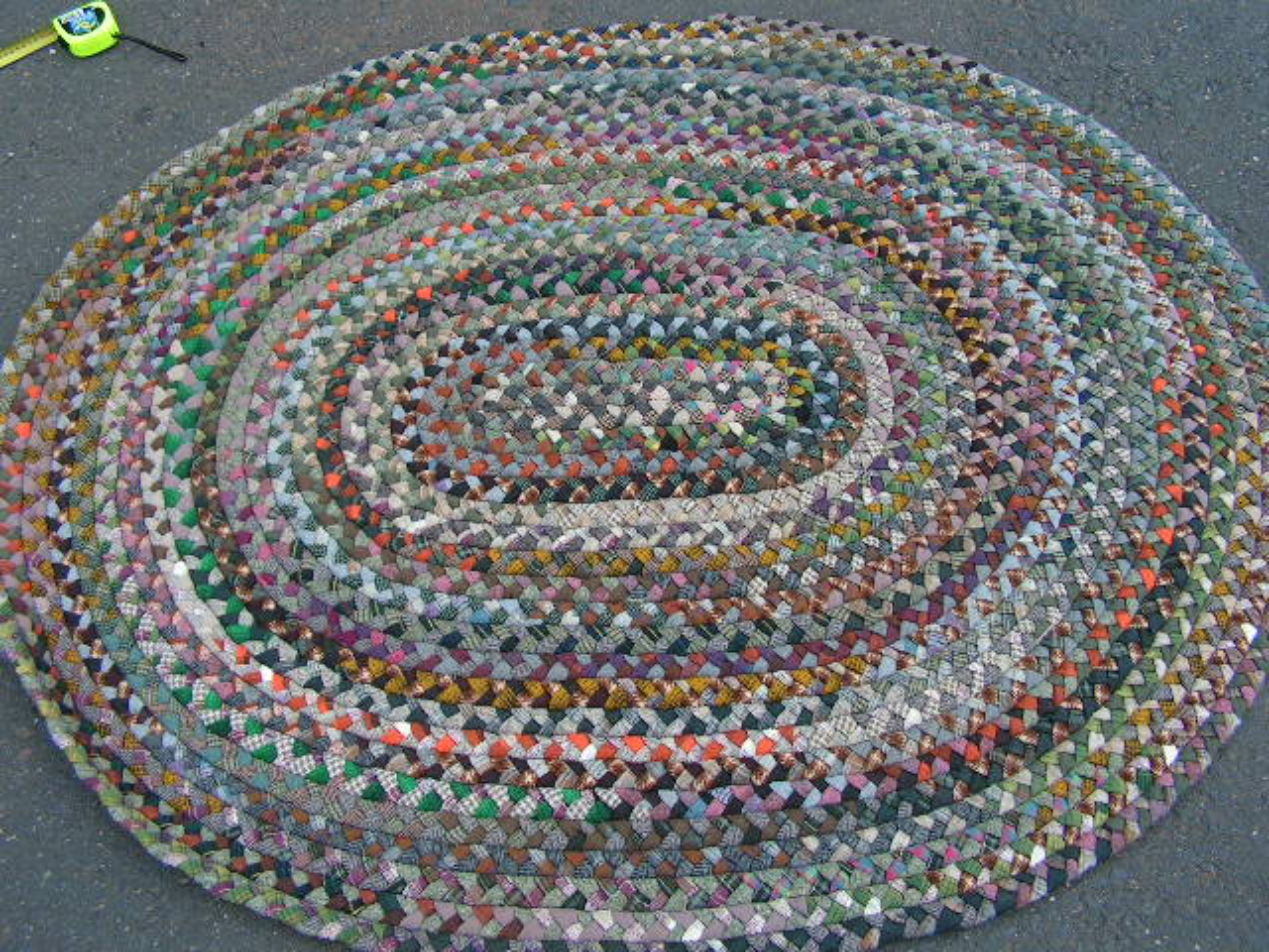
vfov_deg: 39.7
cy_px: 476
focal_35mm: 36
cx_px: 634
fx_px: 1320
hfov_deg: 51.4
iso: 64
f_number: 3.2
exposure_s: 1/50
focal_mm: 6
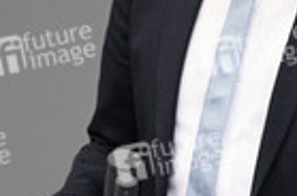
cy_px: -2
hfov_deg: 1.3
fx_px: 13384
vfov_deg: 0.8
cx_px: 198
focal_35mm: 1626
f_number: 5.6
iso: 8000
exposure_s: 1/250
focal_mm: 500
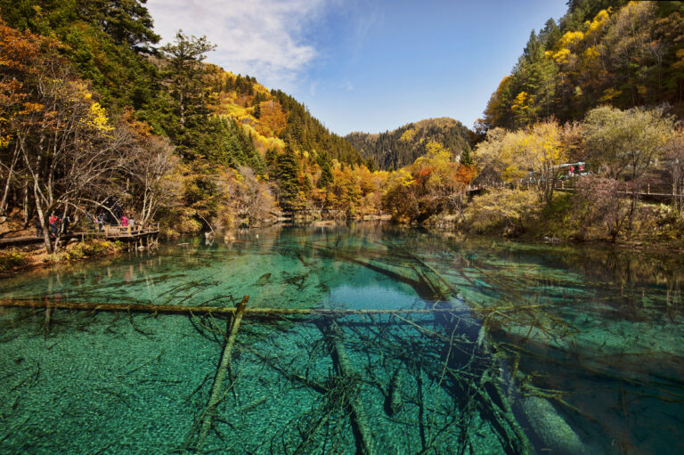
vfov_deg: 73.7
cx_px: 342
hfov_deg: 96.8
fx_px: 304
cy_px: 228
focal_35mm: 16
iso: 200
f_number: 9
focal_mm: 16
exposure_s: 1/40
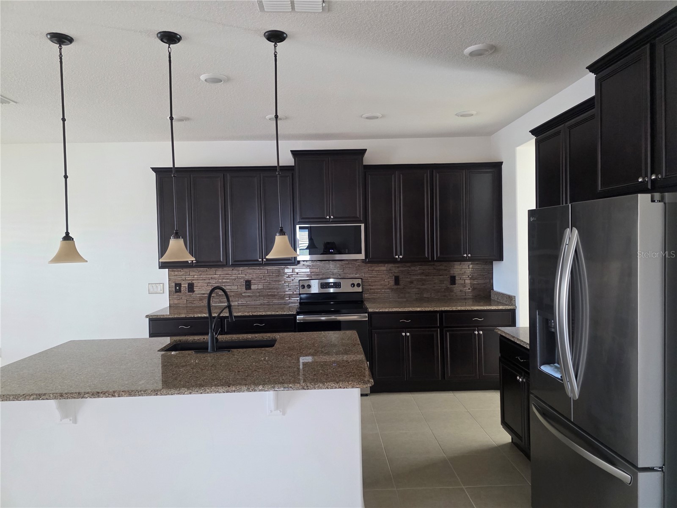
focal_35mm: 23
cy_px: 254
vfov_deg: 58.9
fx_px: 450
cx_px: 338
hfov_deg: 73.9
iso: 640
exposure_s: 1/120
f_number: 1.7
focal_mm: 6.3
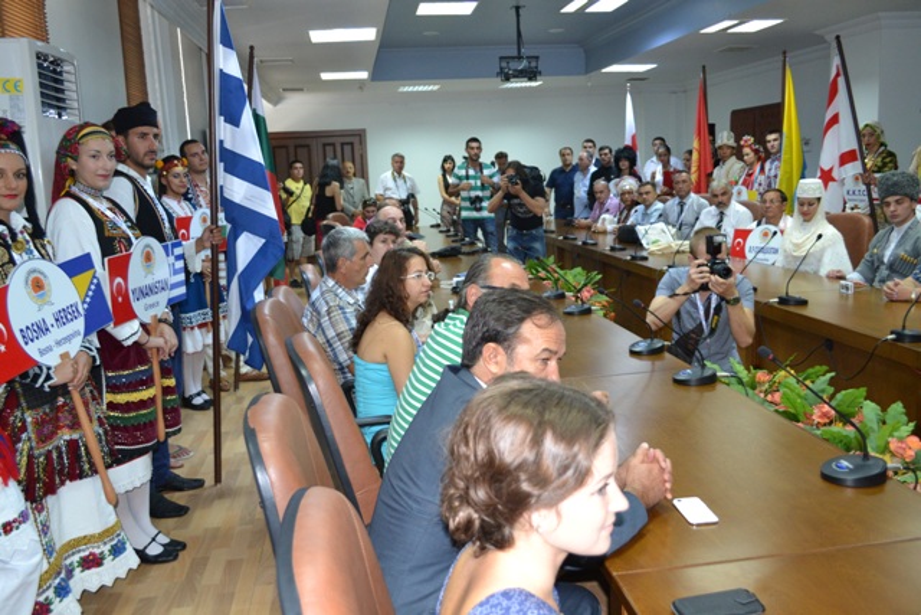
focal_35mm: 30
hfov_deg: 61.9
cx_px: 460
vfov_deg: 43.6
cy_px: 308
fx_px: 768
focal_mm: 20
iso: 1250
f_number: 3.8
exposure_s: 1/60
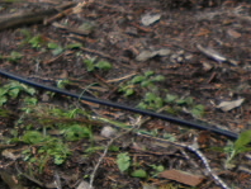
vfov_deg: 12.1
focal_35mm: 109
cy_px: 378
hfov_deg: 17.7
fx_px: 791
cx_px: 18
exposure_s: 1/60
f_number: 3.2
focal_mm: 4.9
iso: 64
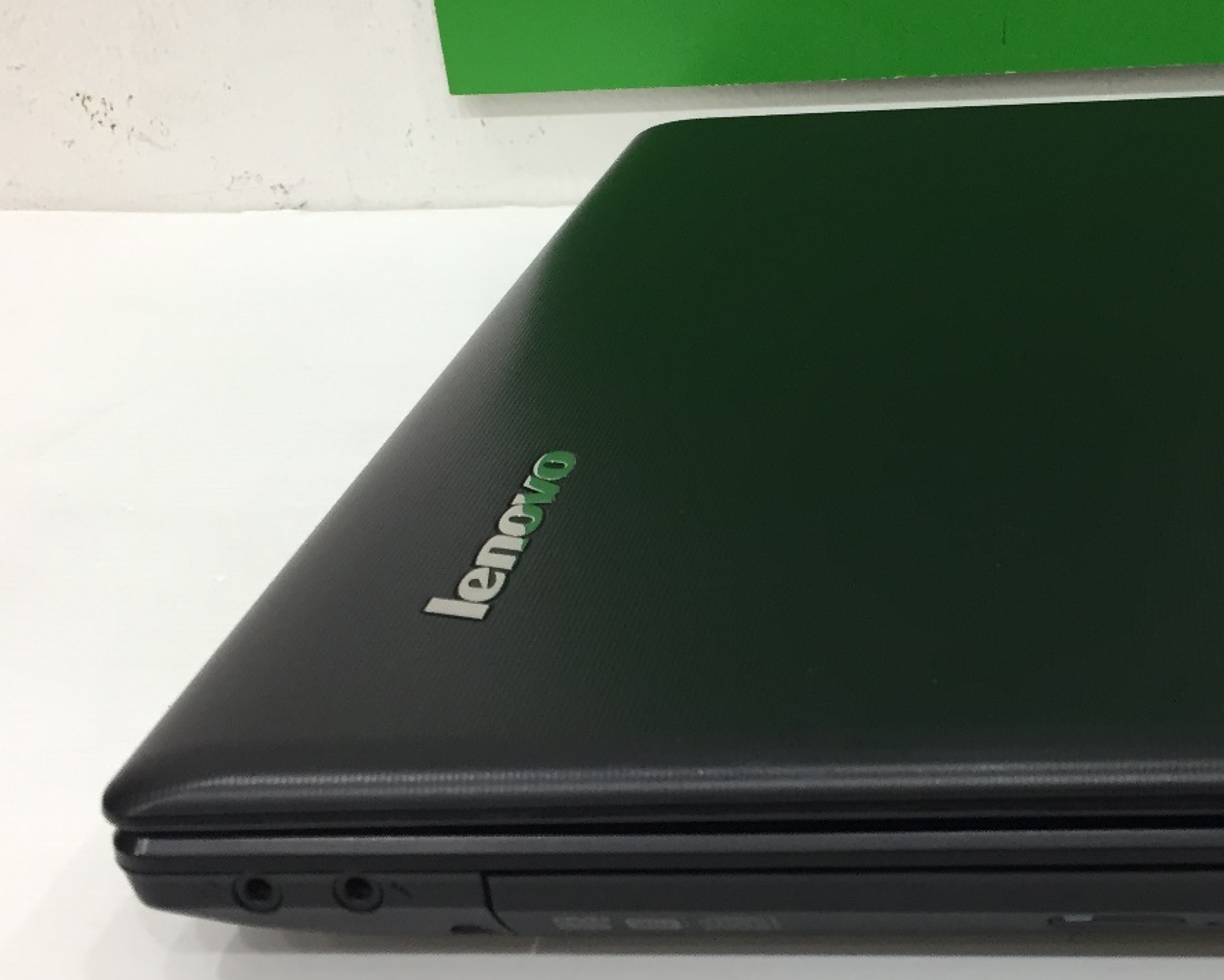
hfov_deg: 35.0
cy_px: 535
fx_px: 1884
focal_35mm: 52
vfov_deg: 29.1
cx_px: 957
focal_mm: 4.15
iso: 100
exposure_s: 1/33
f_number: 2.2
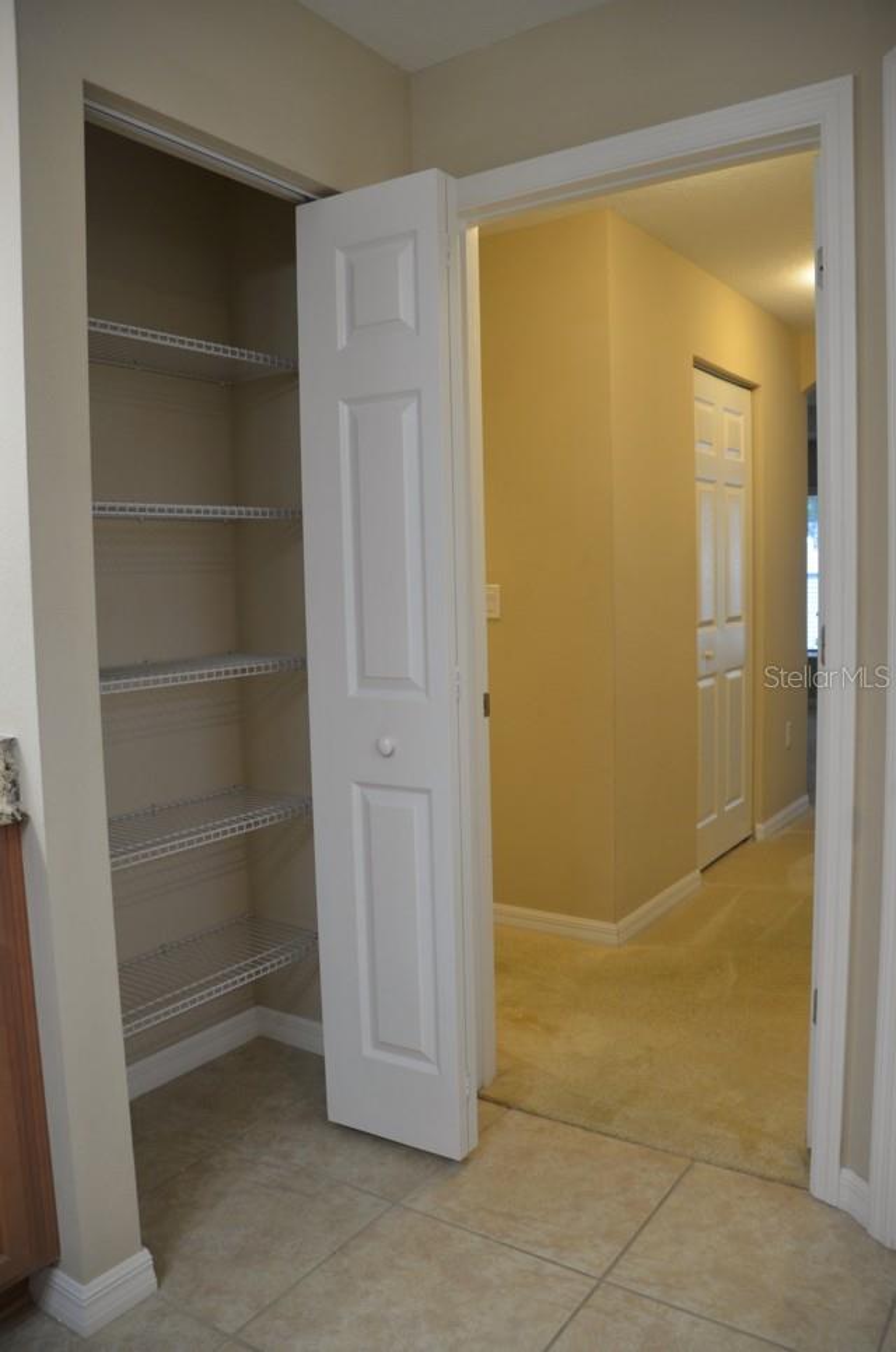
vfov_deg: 67.5
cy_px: 676
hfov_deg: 47.7
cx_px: 448
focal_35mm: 27
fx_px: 1012
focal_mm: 18
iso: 500
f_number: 4
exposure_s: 1/60
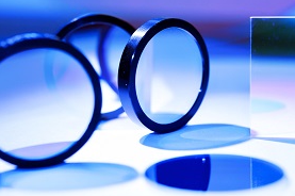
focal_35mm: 104
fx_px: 851
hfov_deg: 19.7
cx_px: 143
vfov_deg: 13.1
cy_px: 60
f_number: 5.3
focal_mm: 48
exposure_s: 1/200
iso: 200
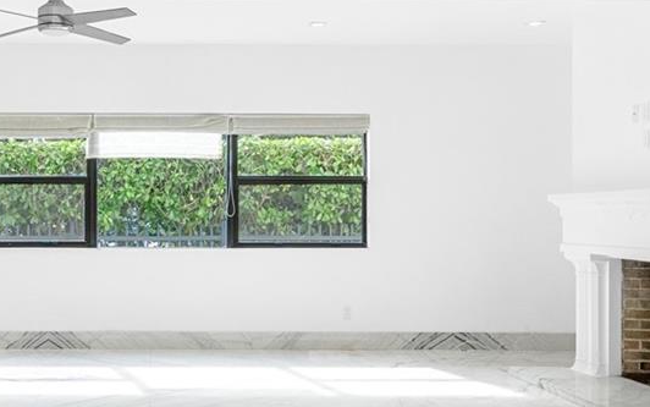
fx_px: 896
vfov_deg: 25.6
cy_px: 199
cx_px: 204
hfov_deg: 39.3
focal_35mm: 51
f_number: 5.6
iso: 500
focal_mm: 11
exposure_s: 1/200
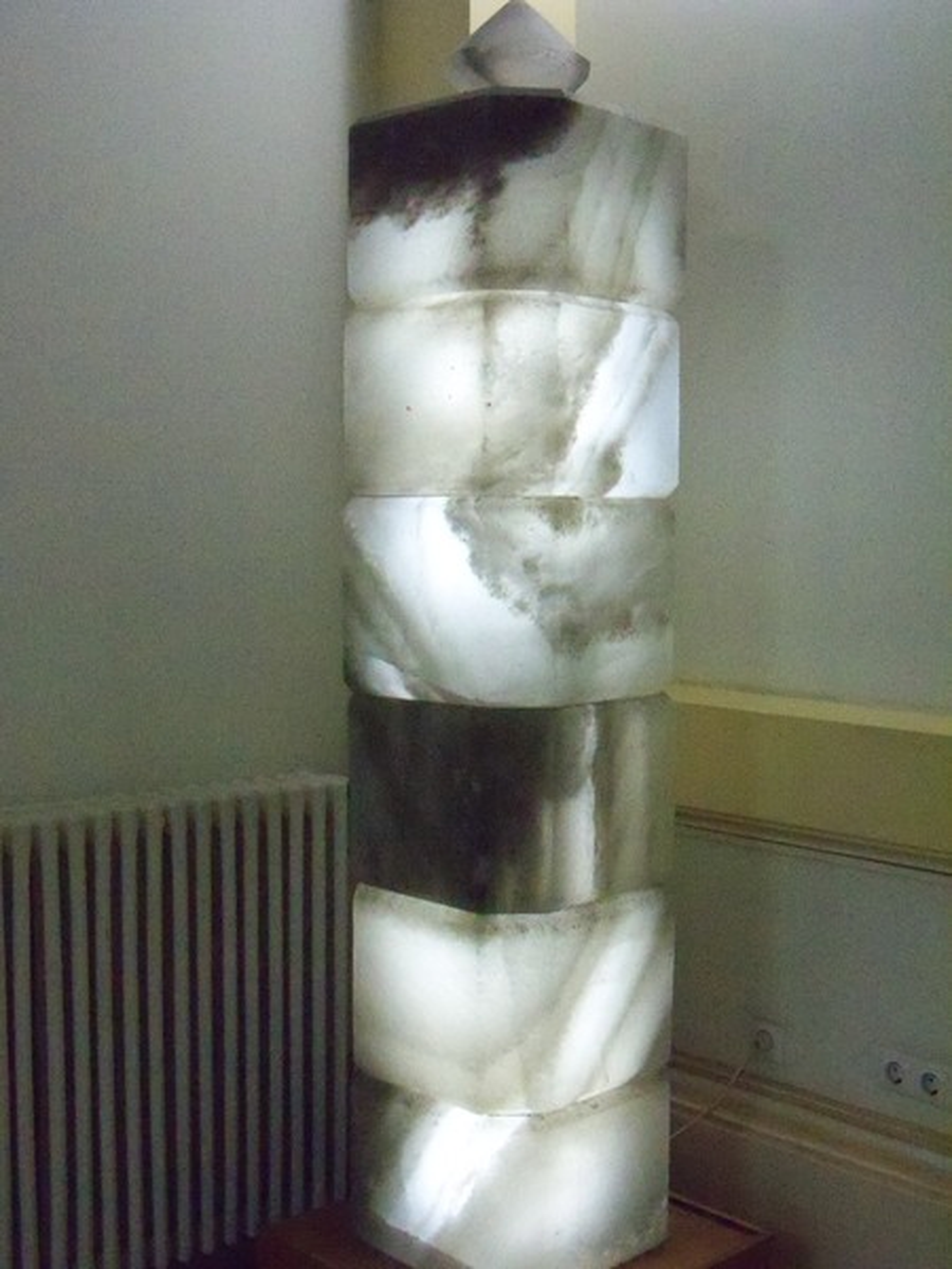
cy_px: 634
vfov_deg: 44.8
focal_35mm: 42
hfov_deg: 34.3
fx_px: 1540
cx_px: 476
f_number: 3.7
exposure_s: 1/60
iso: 1600
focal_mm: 7.5
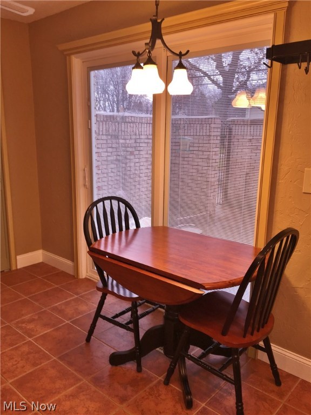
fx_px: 347
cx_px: 156
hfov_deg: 48.2
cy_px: 208
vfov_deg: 61.7
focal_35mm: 29
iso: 32
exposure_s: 1/32
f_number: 2.2
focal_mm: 4.15
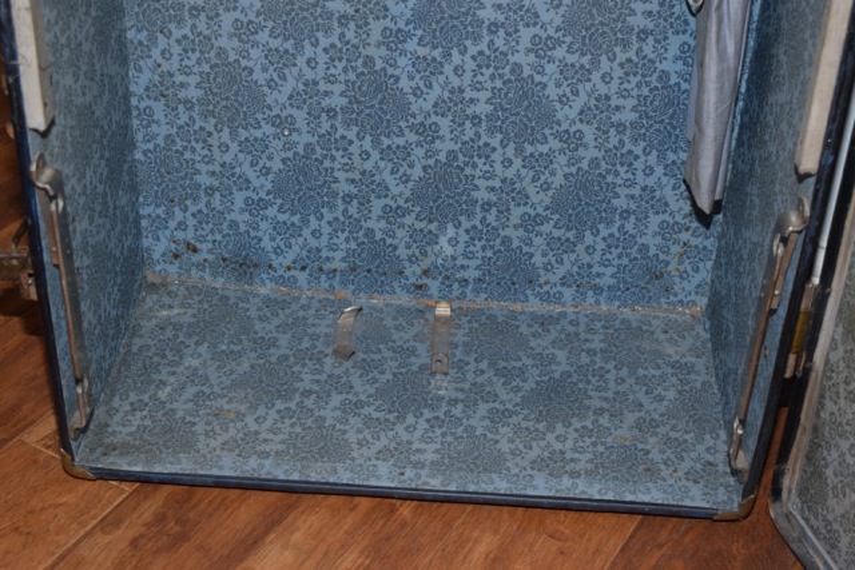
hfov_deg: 33.4
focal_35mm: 60
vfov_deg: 22.6
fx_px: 1425
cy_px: 285
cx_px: 428
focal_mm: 40
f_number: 5.6
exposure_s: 1/125
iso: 800
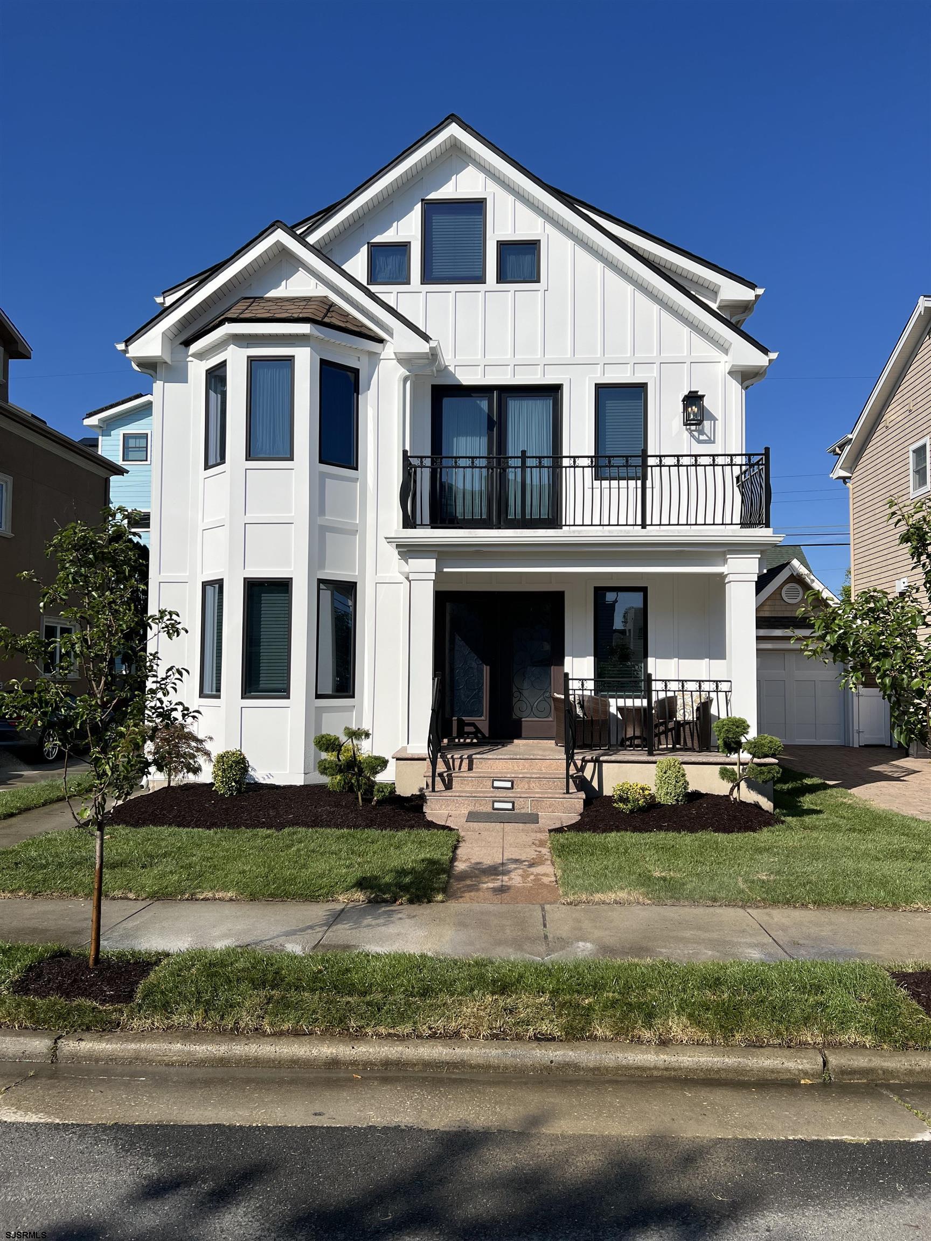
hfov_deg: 53.1
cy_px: 620
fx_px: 932
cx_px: 466
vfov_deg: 67.3
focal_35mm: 26
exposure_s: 1/8696
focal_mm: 5.7
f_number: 1.5
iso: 50
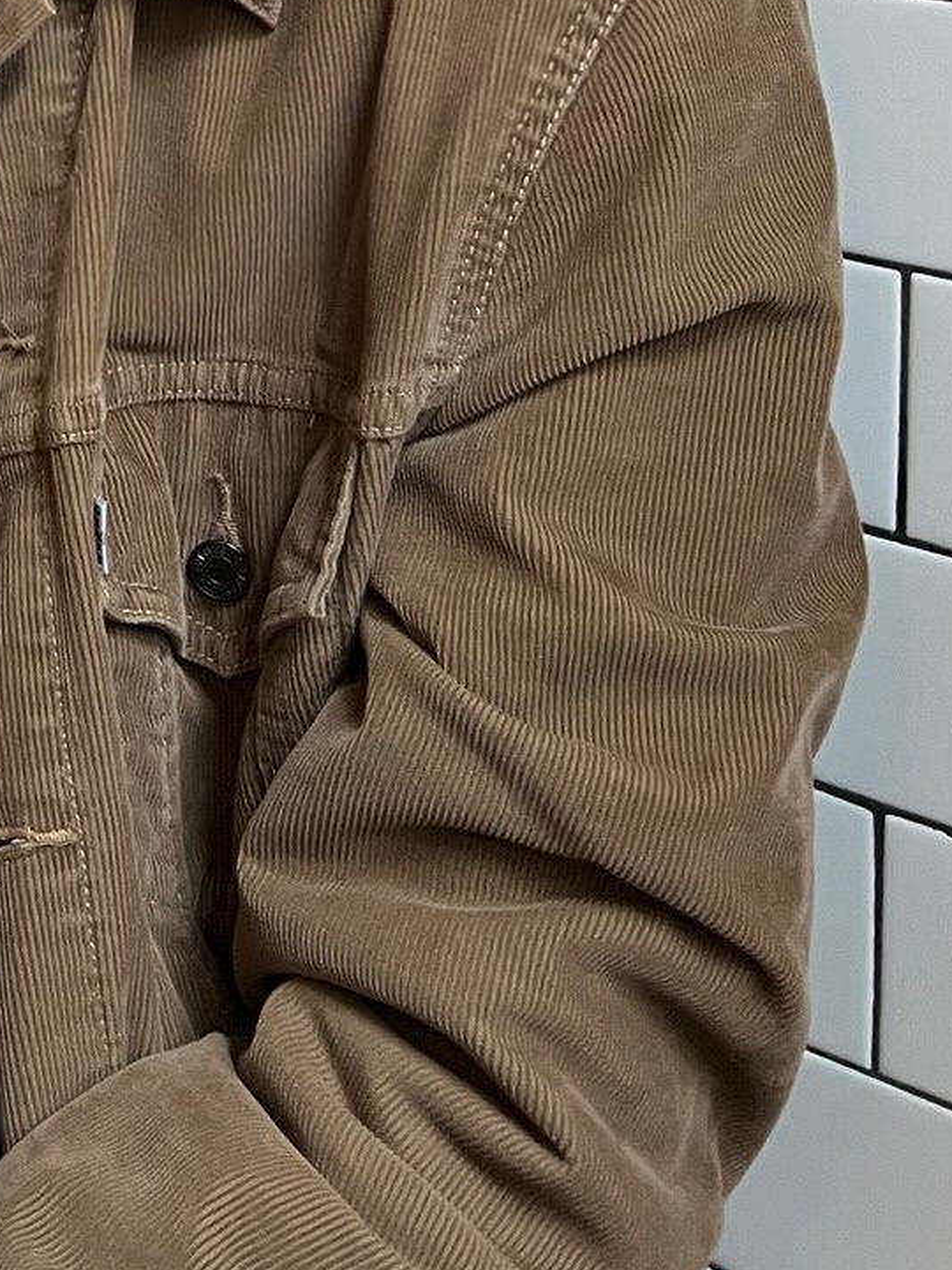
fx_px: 2714
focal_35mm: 74
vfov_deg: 23.2
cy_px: -407
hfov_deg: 18.6
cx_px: -250
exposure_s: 1/60
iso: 160
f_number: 1.5
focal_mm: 5.7
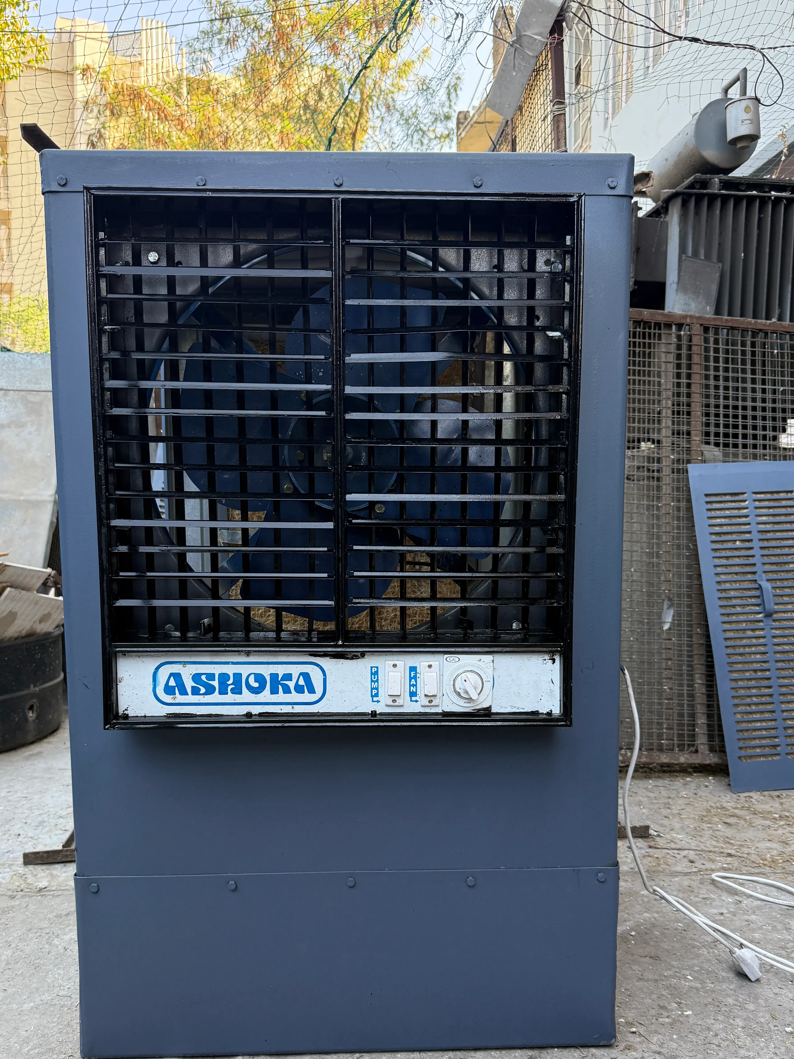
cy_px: 600
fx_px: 887
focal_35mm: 29
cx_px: 381
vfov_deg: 61.4
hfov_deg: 48.2
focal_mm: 6.76
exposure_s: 1/60
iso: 250
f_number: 1.78
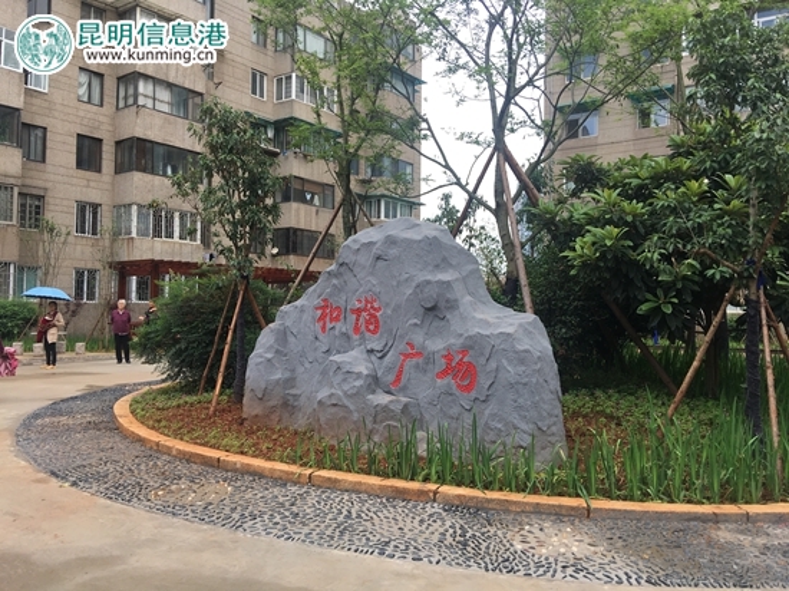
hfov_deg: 61.7
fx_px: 661
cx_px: 394
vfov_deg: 48.2
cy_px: 296
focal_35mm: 29
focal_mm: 4.15
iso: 25
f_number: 2.2
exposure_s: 1/311
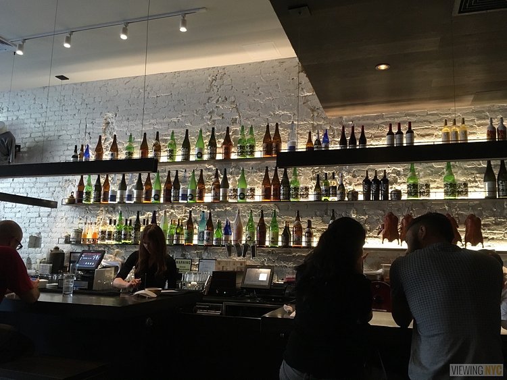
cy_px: 190
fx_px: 425
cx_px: 254
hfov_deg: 61.6
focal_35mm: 29
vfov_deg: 48.3
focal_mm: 4.15
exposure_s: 1/30
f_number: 2.2
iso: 125
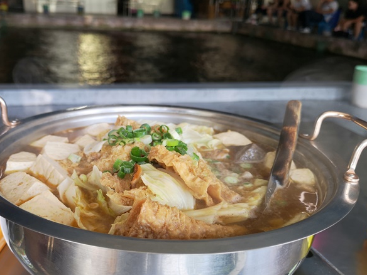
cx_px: 147
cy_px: 171
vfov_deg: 38.4
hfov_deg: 49.8
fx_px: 392
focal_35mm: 37
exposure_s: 1/100
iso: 80
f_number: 1.8
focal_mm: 3.95
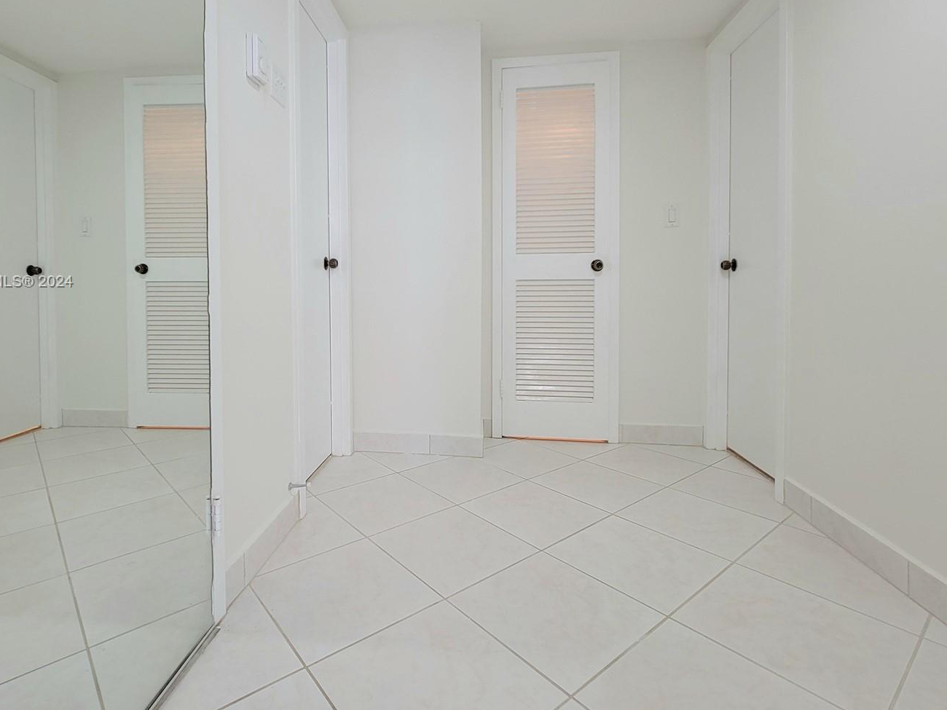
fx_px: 438
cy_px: 283
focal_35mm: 16
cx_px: 423
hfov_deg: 94.1
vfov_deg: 77.2
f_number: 2.2
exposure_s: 1/60.2
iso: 160
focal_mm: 2.2
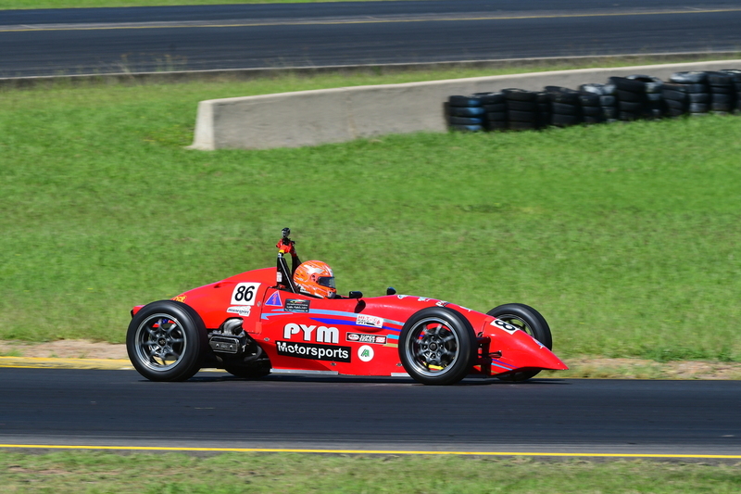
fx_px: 6173
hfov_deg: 6.9
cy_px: 247
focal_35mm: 300
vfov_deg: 4.6
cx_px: 370
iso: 400
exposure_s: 1/640
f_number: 11
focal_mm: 200
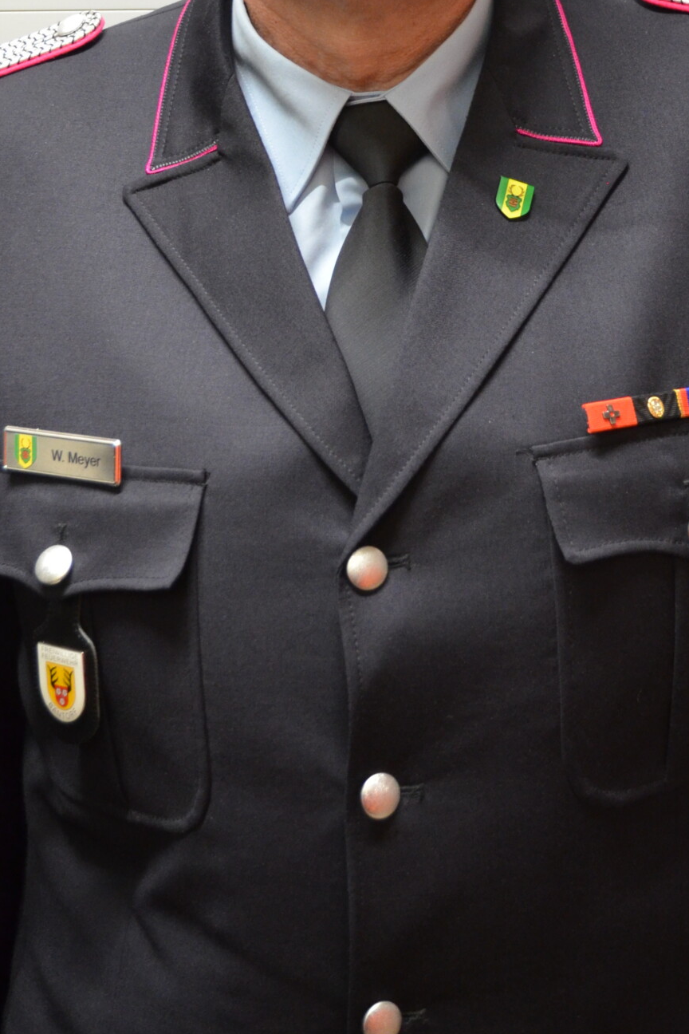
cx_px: 330
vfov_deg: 27.7
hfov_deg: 19.2
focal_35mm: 71
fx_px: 2038
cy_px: 168
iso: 1600
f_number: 4
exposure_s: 1/25
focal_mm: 24
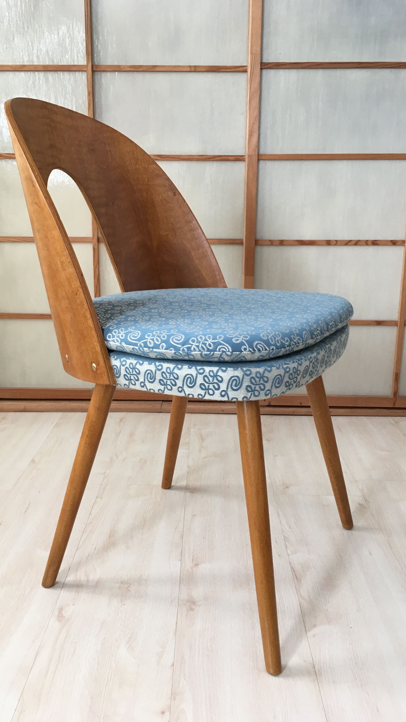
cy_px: 358
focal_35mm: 32
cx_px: 193
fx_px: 613
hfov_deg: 36.7
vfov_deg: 61.0
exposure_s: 1/33
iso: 50
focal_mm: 4.15
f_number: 2.2
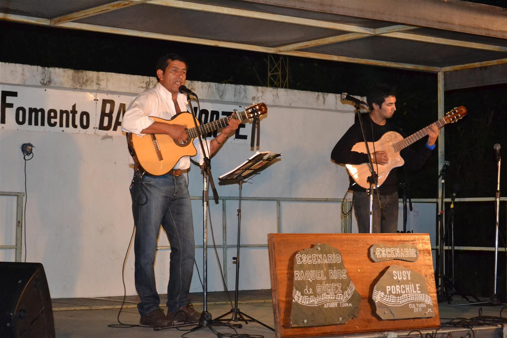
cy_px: 169
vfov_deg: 16.6
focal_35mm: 82
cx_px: 254
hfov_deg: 24.6
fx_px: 1162
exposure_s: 1/60
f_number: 5.6
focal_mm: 55
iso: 3200
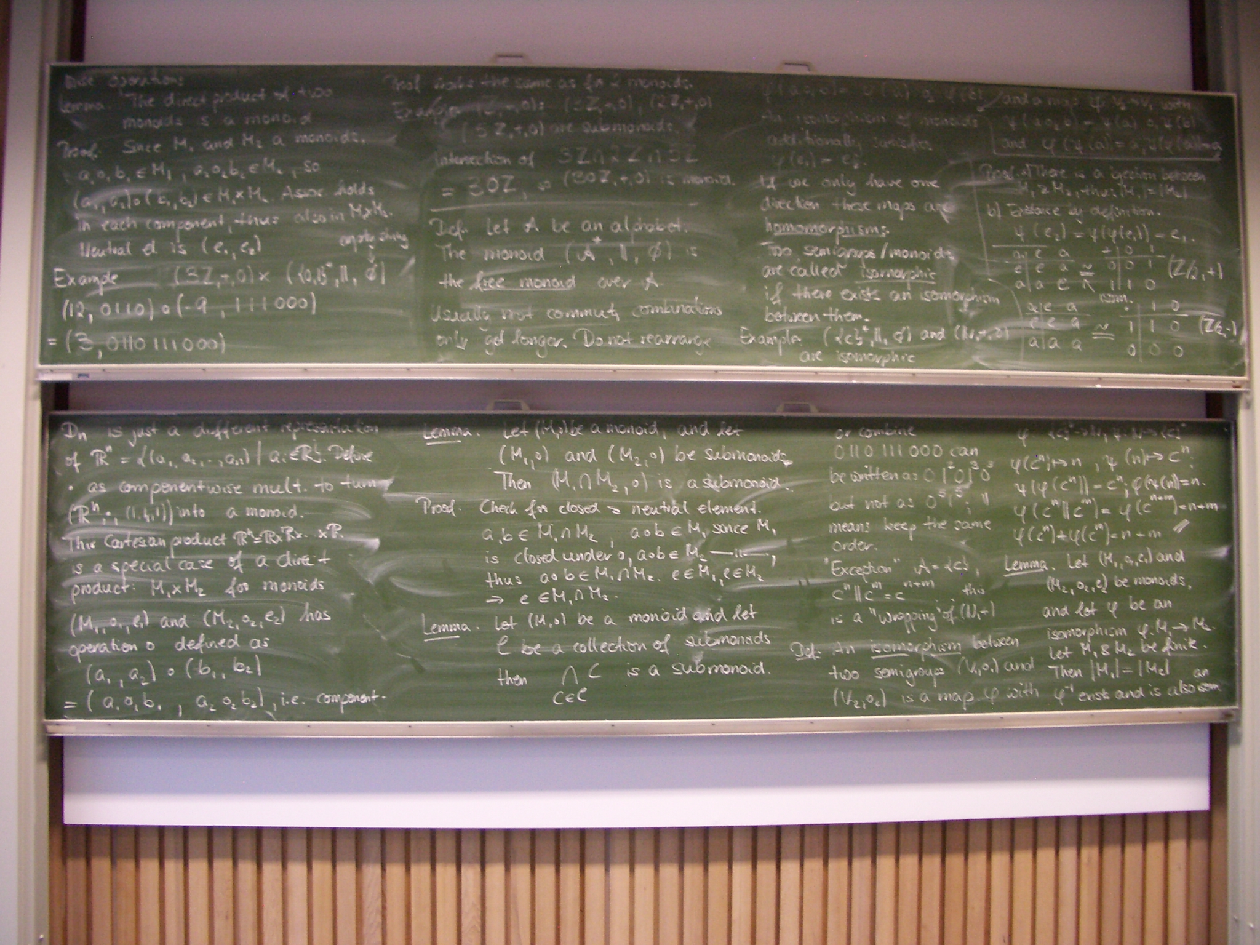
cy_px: 472
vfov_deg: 40.7
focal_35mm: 35
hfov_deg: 52.6
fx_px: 1274
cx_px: 630
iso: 200
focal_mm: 5.8
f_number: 2.6
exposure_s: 1/15
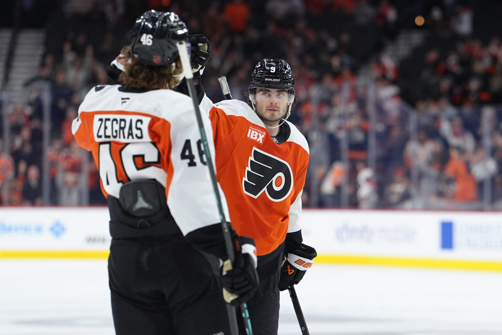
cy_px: 168
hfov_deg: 15.6
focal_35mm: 131
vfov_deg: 10.5
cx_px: 251
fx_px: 1827
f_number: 2.5
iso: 1600
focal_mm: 131
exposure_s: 1/2000
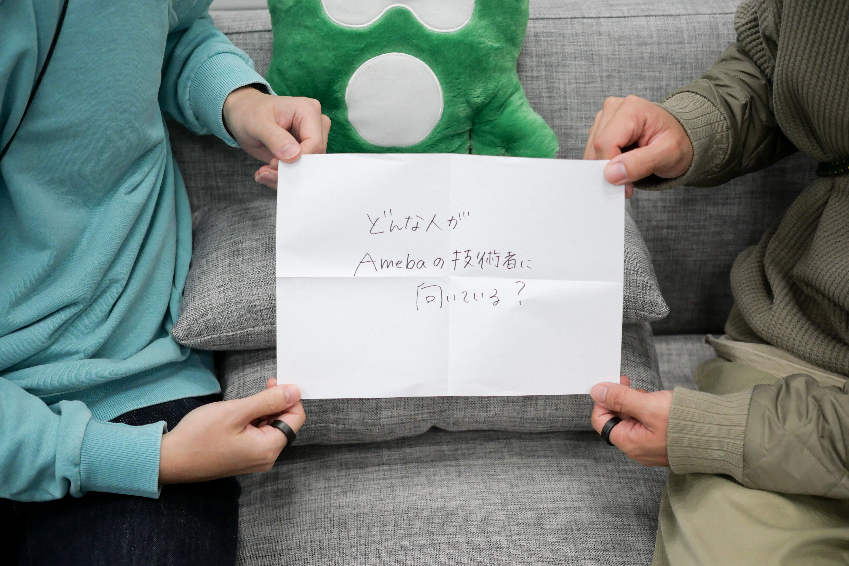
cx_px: 424
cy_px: 283
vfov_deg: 26.5
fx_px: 1203
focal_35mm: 51
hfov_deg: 38.9
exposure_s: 1/400
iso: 800
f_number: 1.8
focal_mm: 25
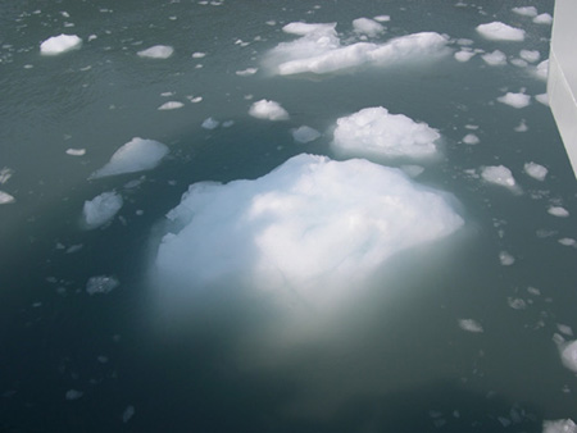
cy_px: 216
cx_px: 288
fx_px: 634
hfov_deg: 49.0
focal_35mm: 38
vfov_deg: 37.8
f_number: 7.6
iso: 100
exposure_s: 1/322
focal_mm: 8
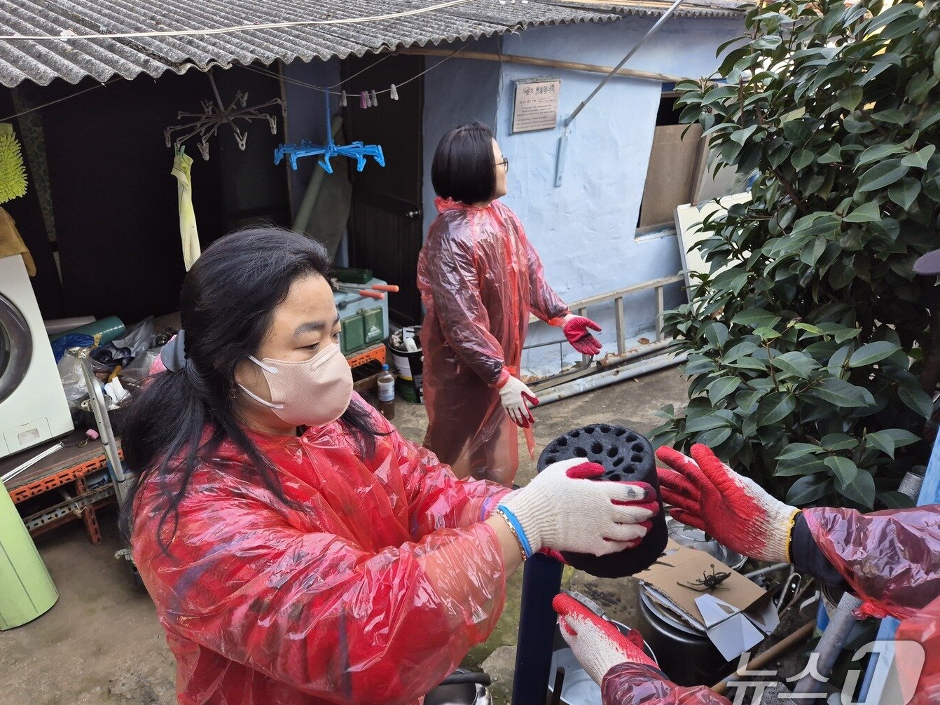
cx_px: 450
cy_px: 361
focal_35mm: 24
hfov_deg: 71.6
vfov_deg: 56.8
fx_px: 652
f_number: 1.8
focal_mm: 5.4
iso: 40
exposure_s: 1/180
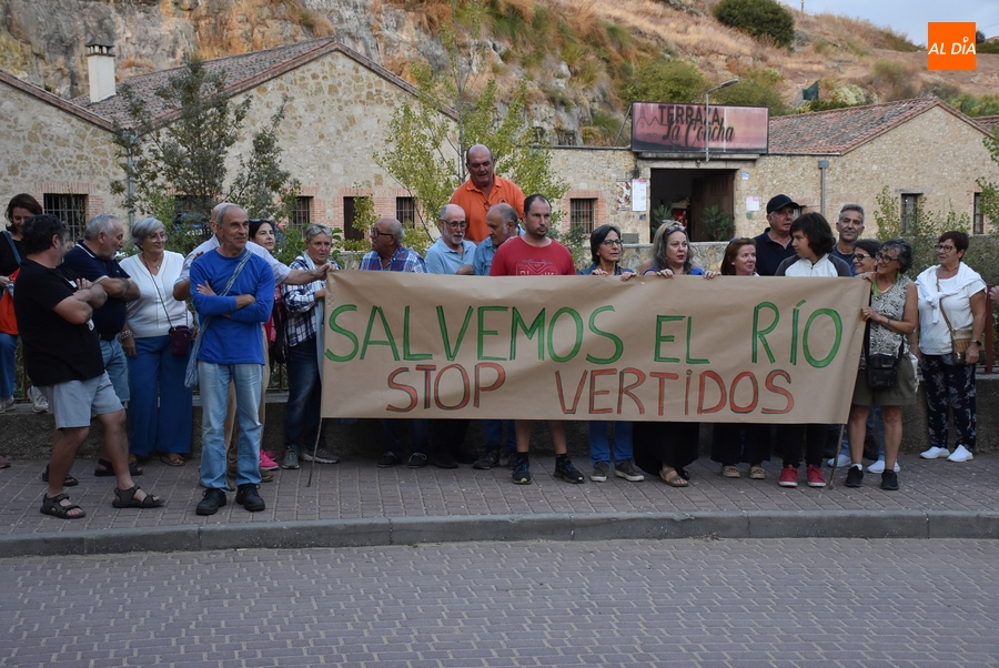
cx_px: 500
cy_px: 334
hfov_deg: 37.8
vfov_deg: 25.8
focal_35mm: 52
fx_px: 1458
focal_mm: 35
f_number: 4.2
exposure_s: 1/400
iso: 1250
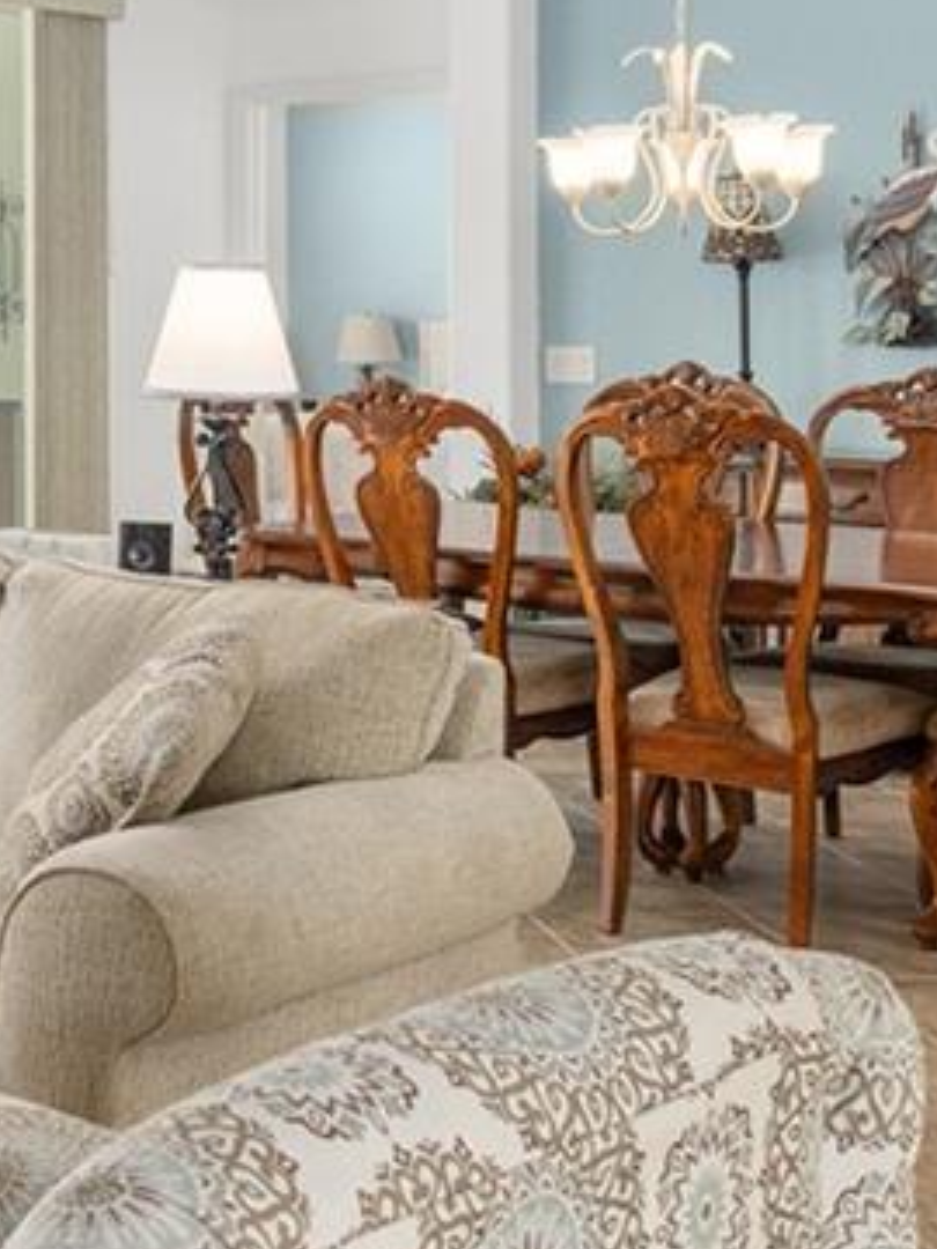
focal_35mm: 64
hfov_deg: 20.5
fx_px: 2310
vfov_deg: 29.8
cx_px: -361
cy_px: 323
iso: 400
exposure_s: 1/30
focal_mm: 15
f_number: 8
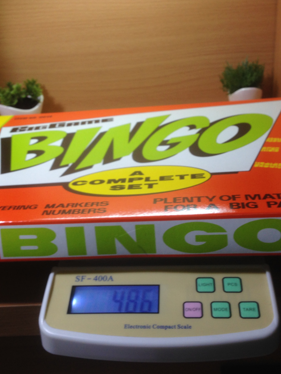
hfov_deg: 31.5
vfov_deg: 41.2
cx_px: 135
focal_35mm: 46
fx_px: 498
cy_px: 193
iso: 50
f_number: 2.4
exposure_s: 1/40
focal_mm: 4.12
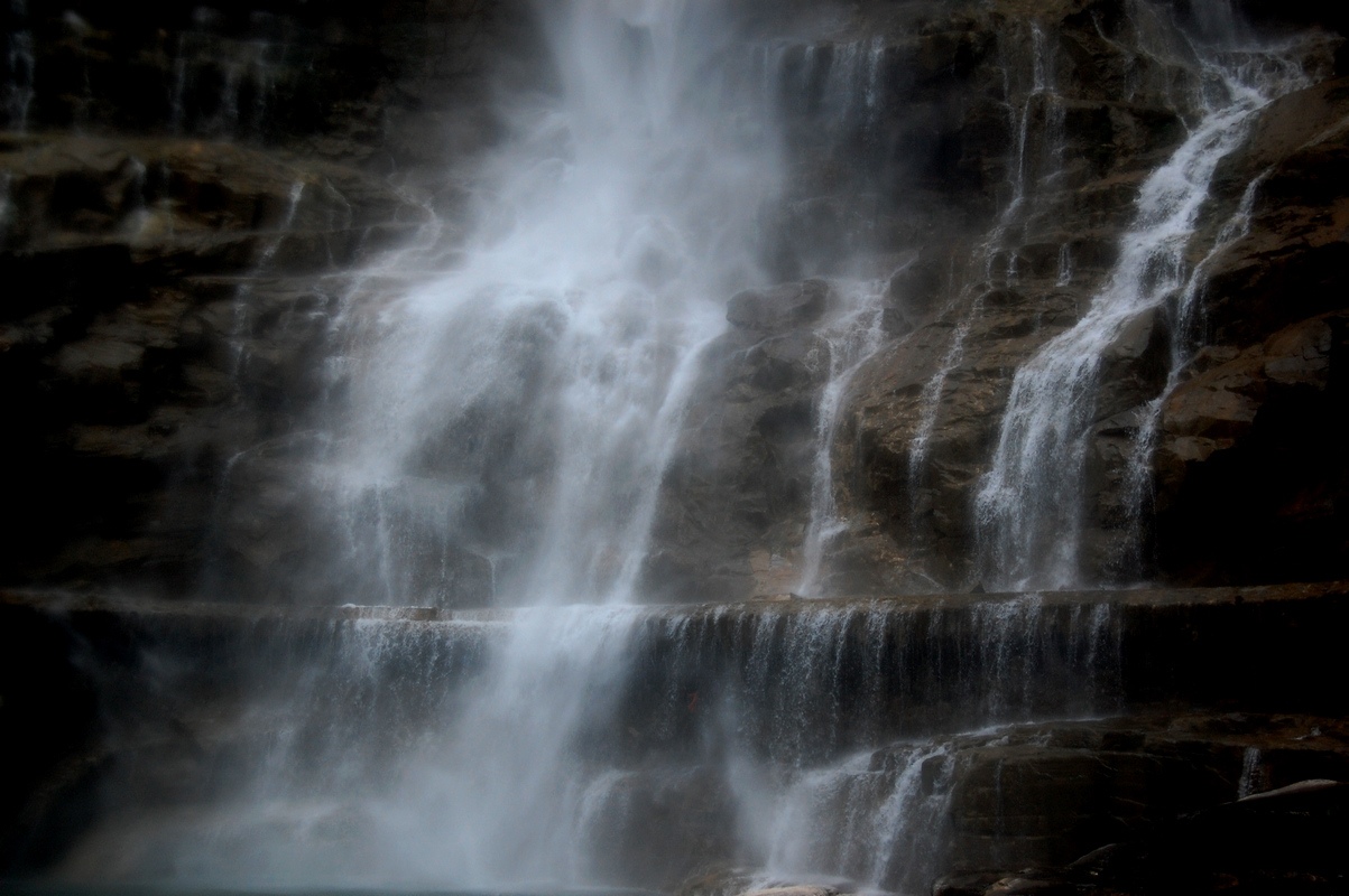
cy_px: 448
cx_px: 674
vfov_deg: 22.6
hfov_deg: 33.4
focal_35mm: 60
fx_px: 2246
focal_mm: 40
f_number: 5.6
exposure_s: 1/160
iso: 400
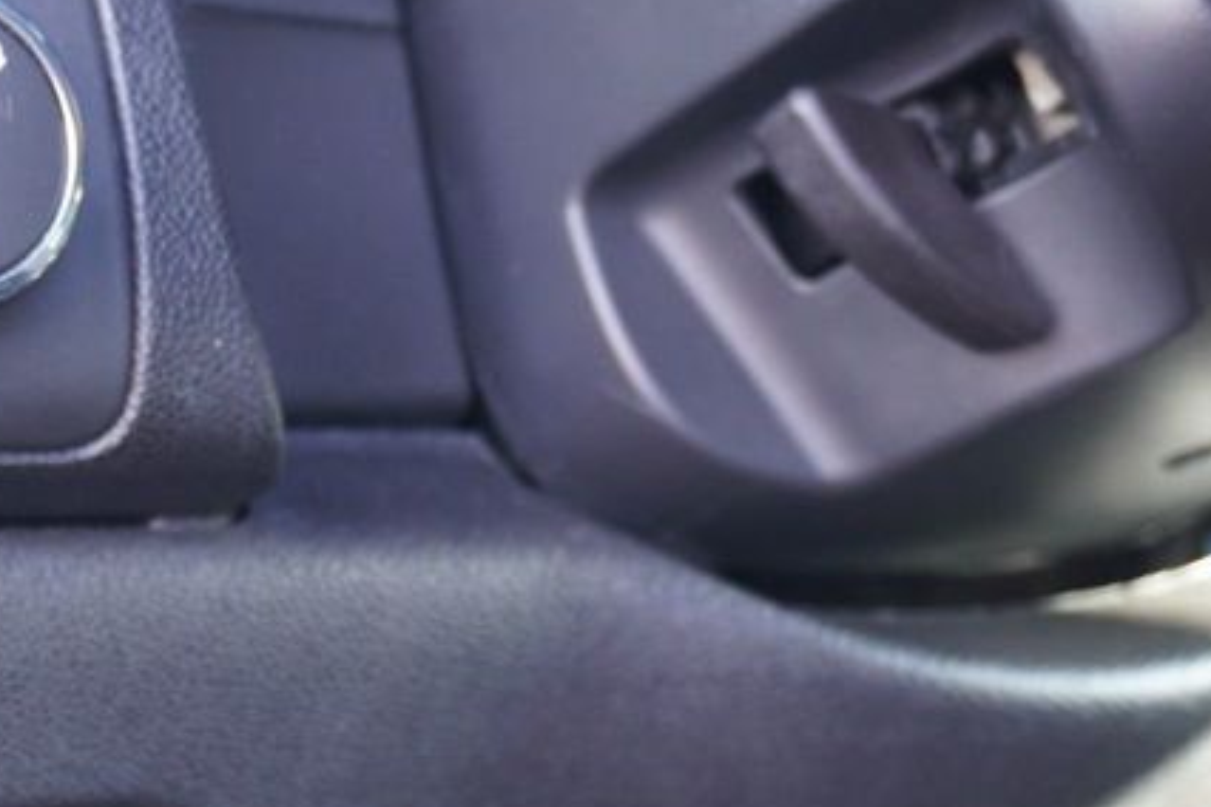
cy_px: 503
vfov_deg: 13.5
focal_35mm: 101
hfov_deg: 19.6
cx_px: 3
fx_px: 3397
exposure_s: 1/60
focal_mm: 28
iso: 800
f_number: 4.5
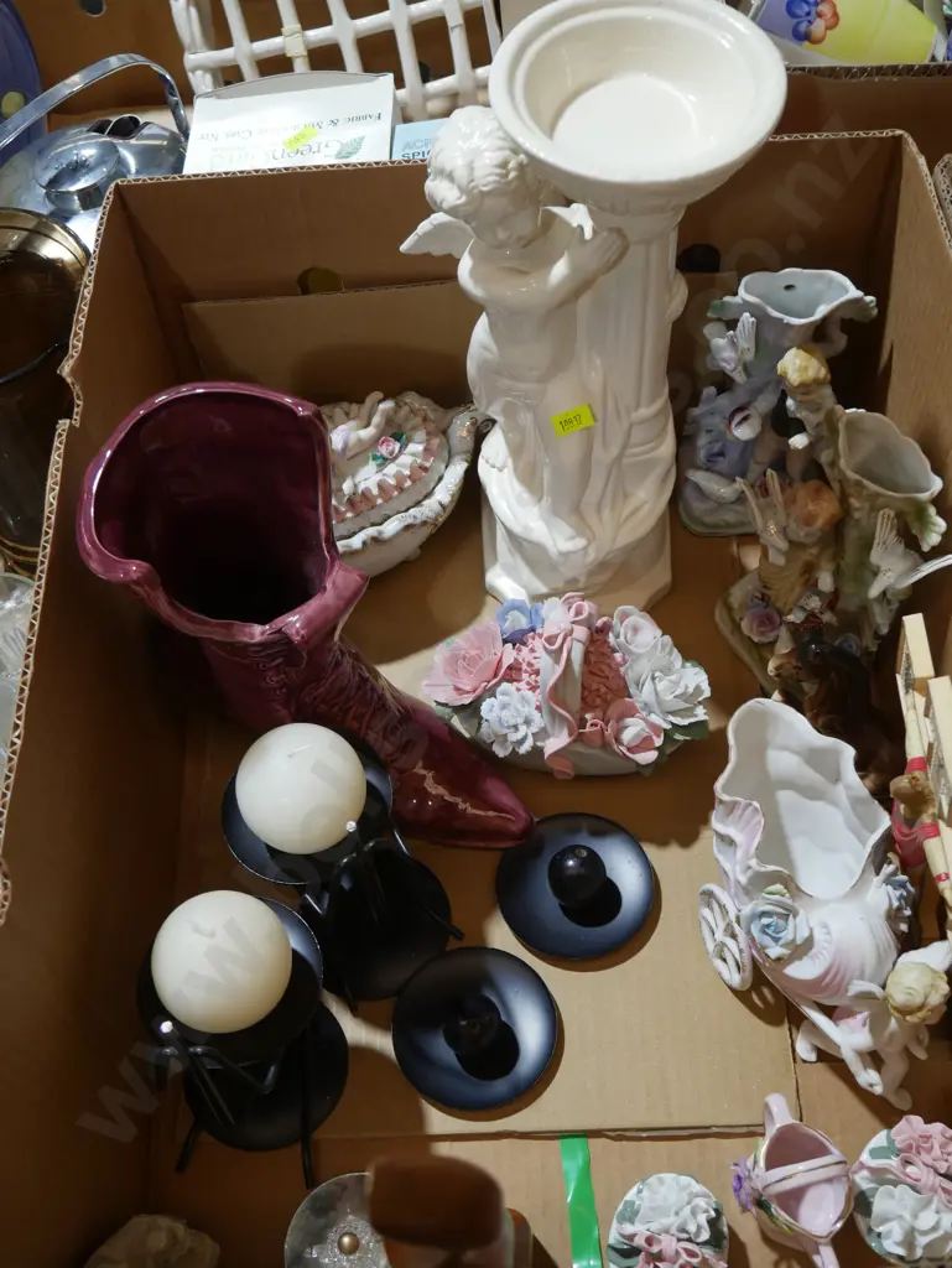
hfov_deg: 36.0
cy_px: 634
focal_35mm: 40
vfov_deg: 46.8
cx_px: 476
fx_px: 1466
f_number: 4.4
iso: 320
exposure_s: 1/60
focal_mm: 20
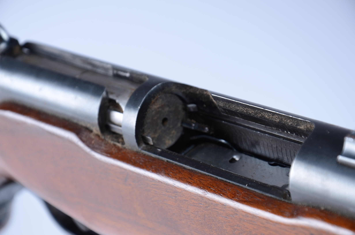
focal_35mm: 158
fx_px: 1550
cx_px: 178
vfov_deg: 8.7
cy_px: 118
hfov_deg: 13.1
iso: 100
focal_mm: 105
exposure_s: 1/100
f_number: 8
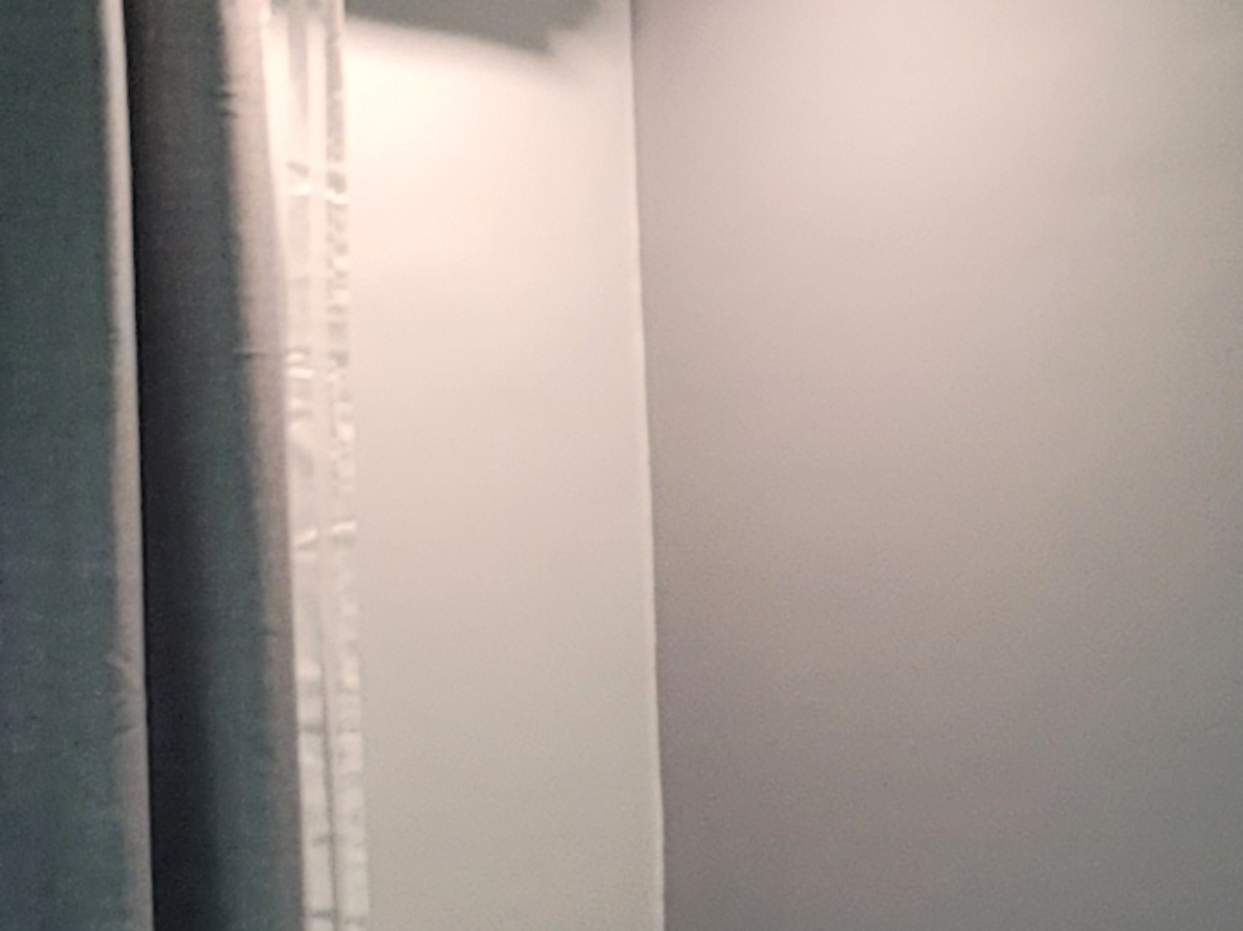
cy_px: 1437
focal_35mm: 138
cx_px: 1864
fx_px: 4953
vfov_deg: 10.3
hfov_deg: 13.5
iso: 250
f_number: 1.8
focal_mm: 7
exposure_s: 1/50
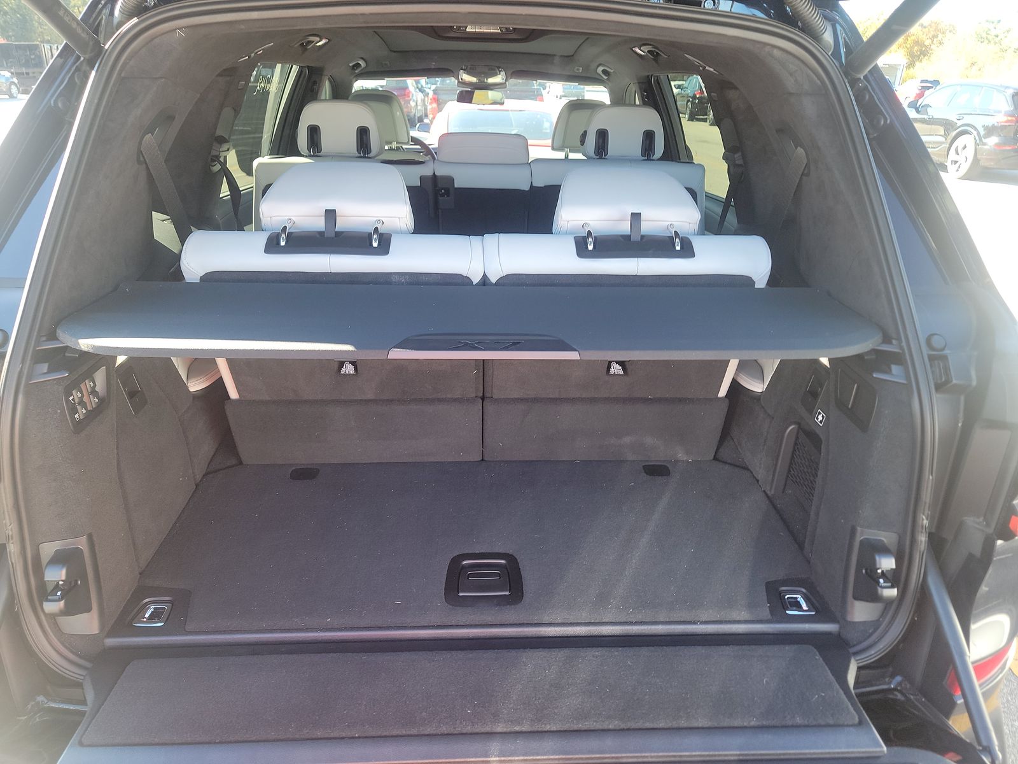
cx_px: 509
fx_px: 706
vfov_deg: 56.8
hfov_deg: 71.6
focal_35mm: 24
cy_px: 382
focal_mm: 6.7
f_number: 1.8
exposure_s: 1/59
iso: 90
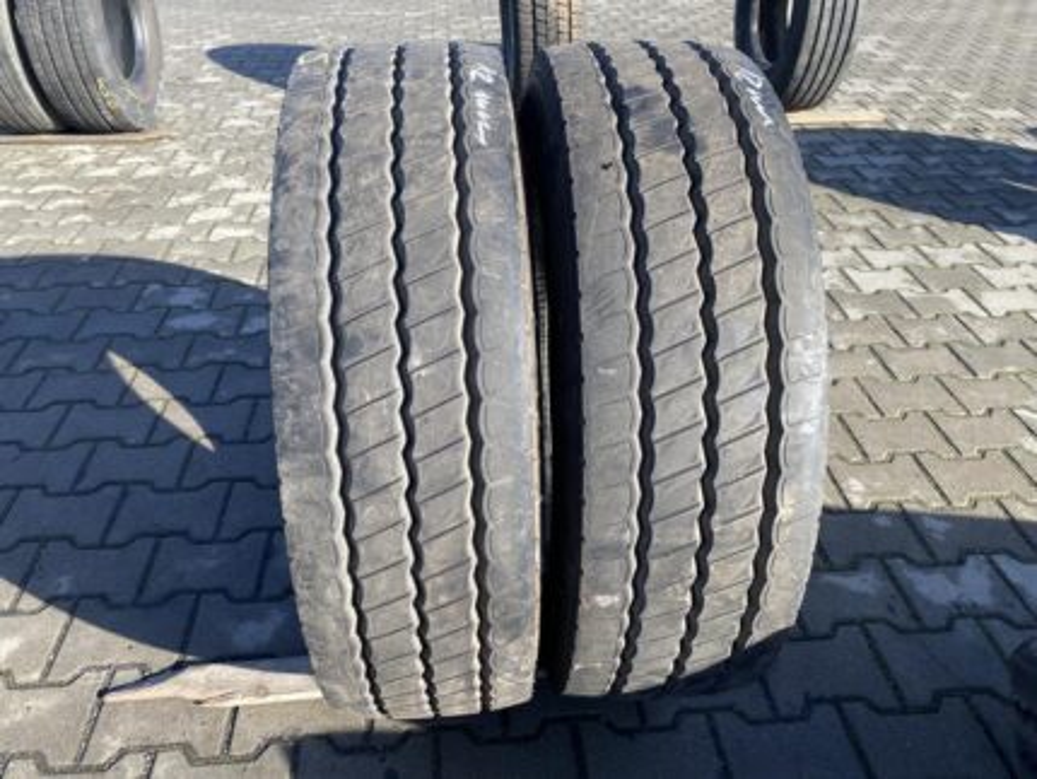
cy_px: 390
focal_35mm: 26
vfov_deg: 53.1
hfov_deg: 67.3
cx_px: 518
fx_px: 779
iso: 32
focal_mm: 4.25
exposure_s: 1/651
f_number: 1.8
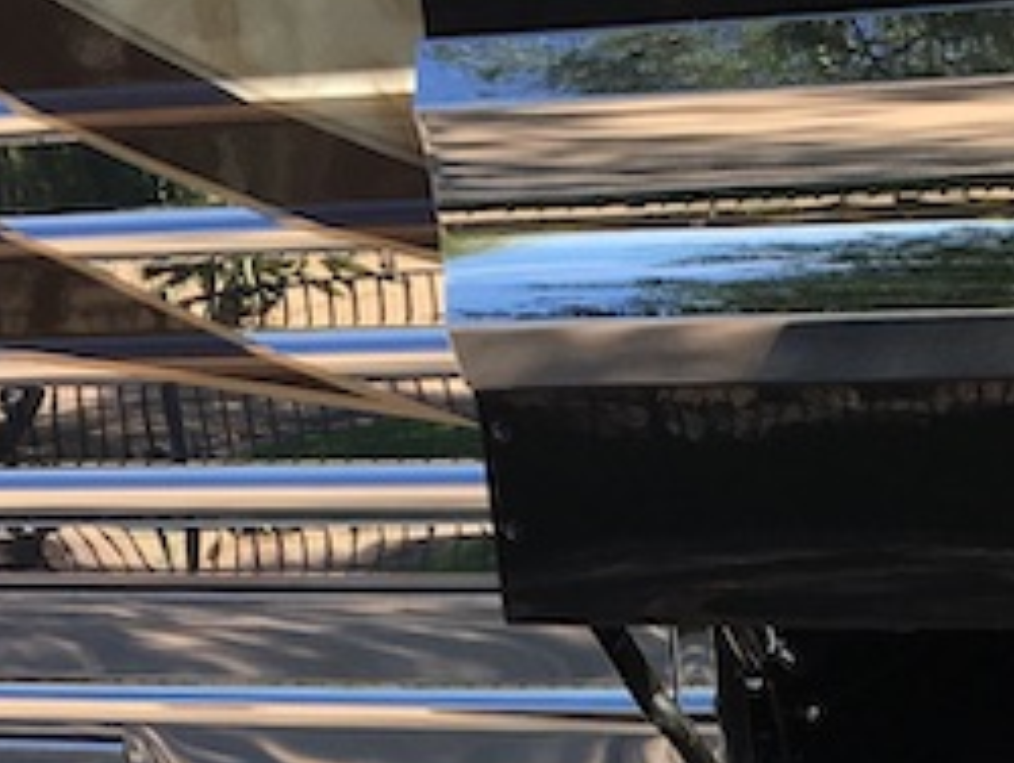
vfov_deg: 11.7
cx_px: 1245
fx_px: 3401
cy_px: 1453
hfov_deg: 16.2
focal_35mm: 116
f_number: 2.2
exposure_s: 1/761
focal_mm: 4.15
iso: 25
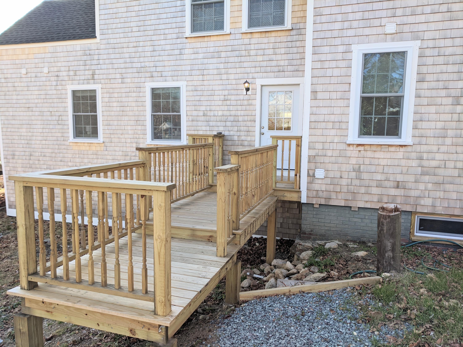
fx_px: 348
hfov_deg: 67.3
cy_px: 174
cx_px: 232
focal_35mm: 26
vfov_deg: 53.1
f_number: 2
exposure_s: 1/396
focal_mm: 4.67
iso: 44
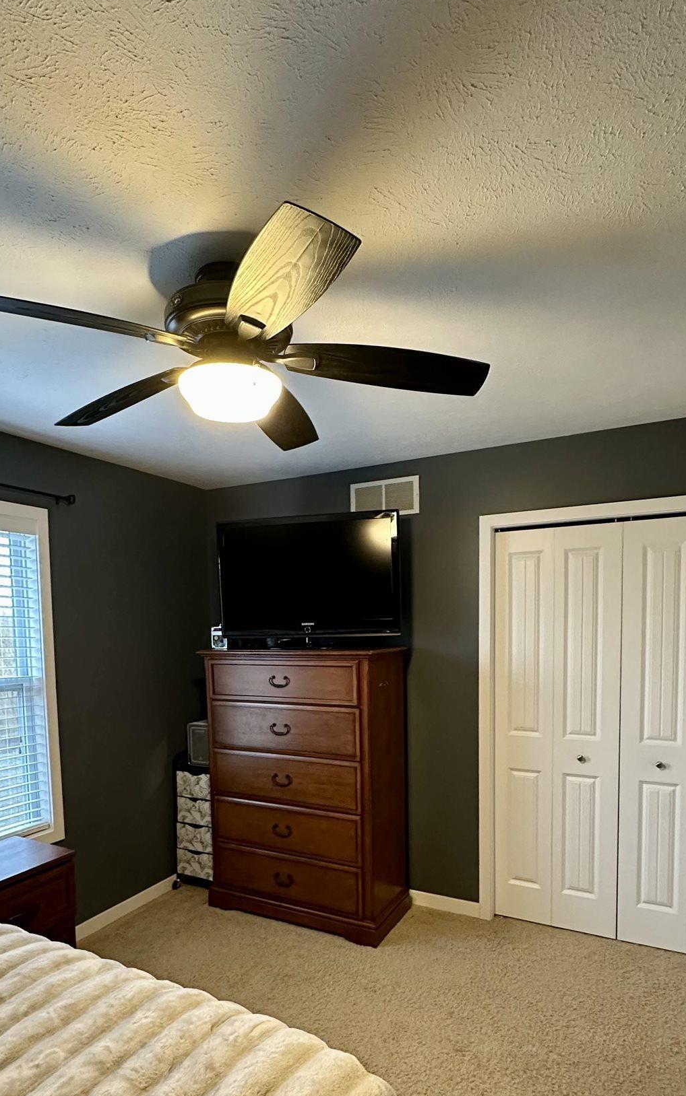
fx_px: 628
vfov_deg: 81.1
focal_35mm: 21
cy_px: 669
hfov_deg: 57.2
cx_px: 322
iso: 800
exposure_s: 1/60
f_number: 2.2
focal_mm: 2.22
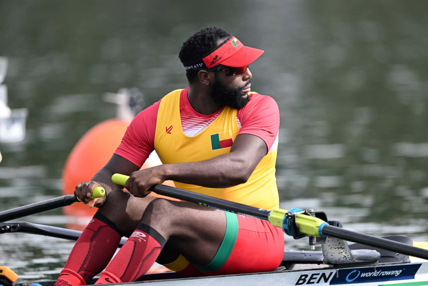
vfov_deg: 2.3
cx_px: 214
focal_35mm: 600
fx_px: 7133
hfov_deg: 3.4
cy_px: 143
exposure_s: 1/2000
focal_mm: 600
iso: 640
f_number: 4.5
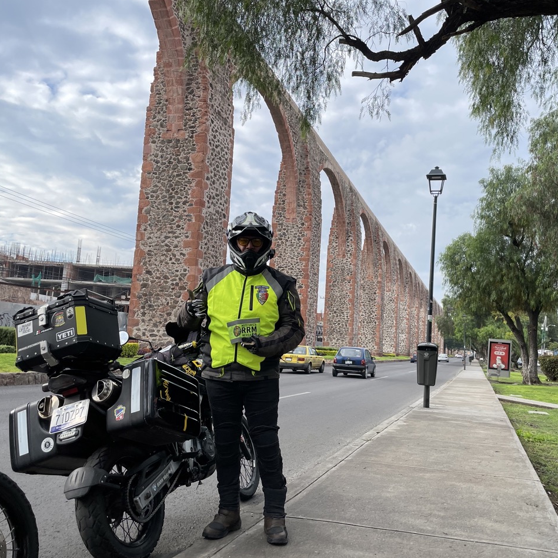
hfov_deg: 52.2
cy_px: 279
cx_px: 336
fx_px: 565
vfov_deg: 52.5
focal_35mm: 31
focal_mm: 4.2
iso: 32
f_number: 1.6
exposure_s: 1/1171
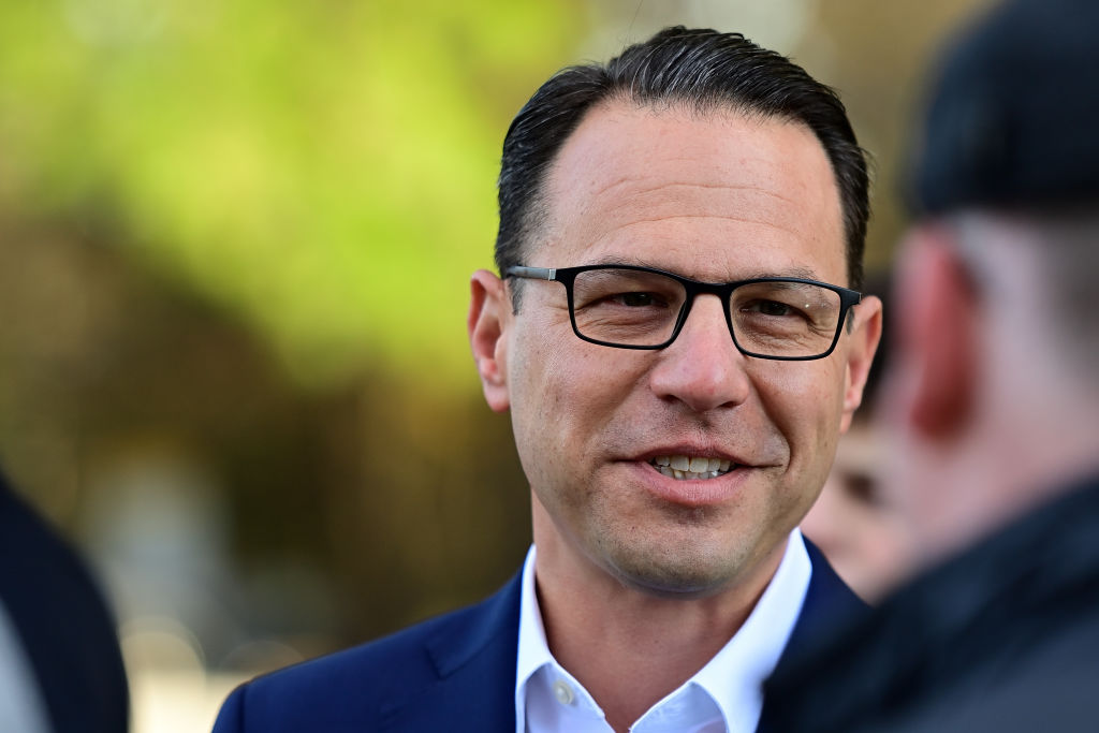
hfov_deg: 8.6
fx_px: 7327
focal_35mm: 240
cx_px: 550
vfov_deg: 5.7
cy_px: 366
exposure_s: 1/500
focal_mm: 160
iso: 250
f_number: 2.8
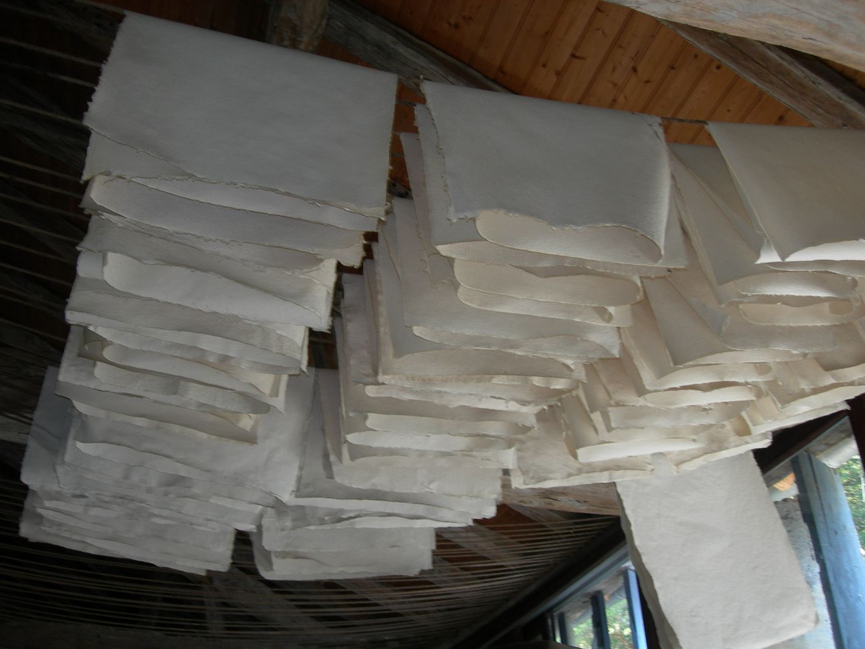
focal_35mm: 38
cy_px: 324
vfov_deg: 37.7
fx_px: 950
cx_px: 432
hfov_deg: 49.0
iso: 50
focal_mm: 7.8
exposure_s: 1/30
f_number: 2.8
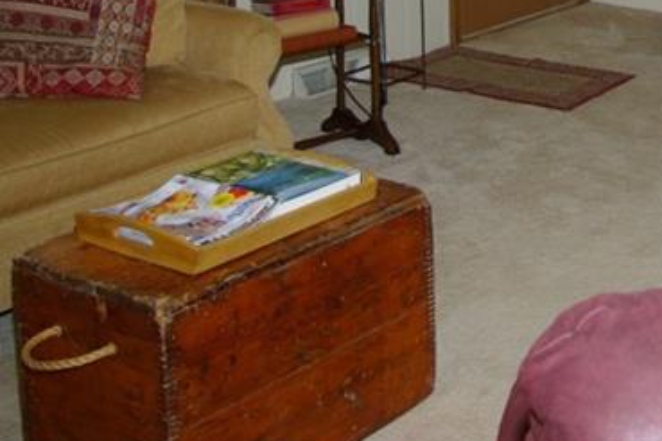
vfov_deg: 17.0
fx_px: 1379
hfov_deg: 25.2
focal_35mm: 75
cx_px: 718
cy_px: -154
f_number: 3.5
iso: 400
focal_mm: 18
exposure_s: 1/125
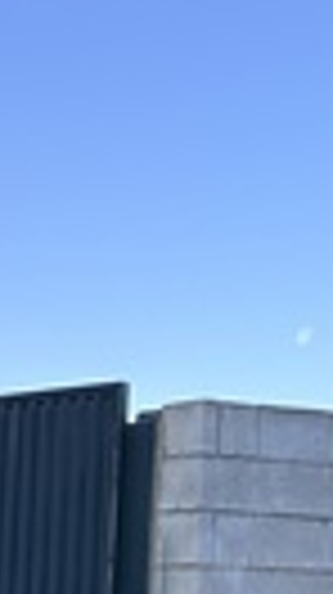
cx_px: -538
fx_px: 1715
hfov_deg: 9.5
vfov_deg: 18.3
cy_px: 770
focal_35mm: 109
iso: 80
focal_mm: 6.86
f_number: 1.78
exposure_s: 1/1107
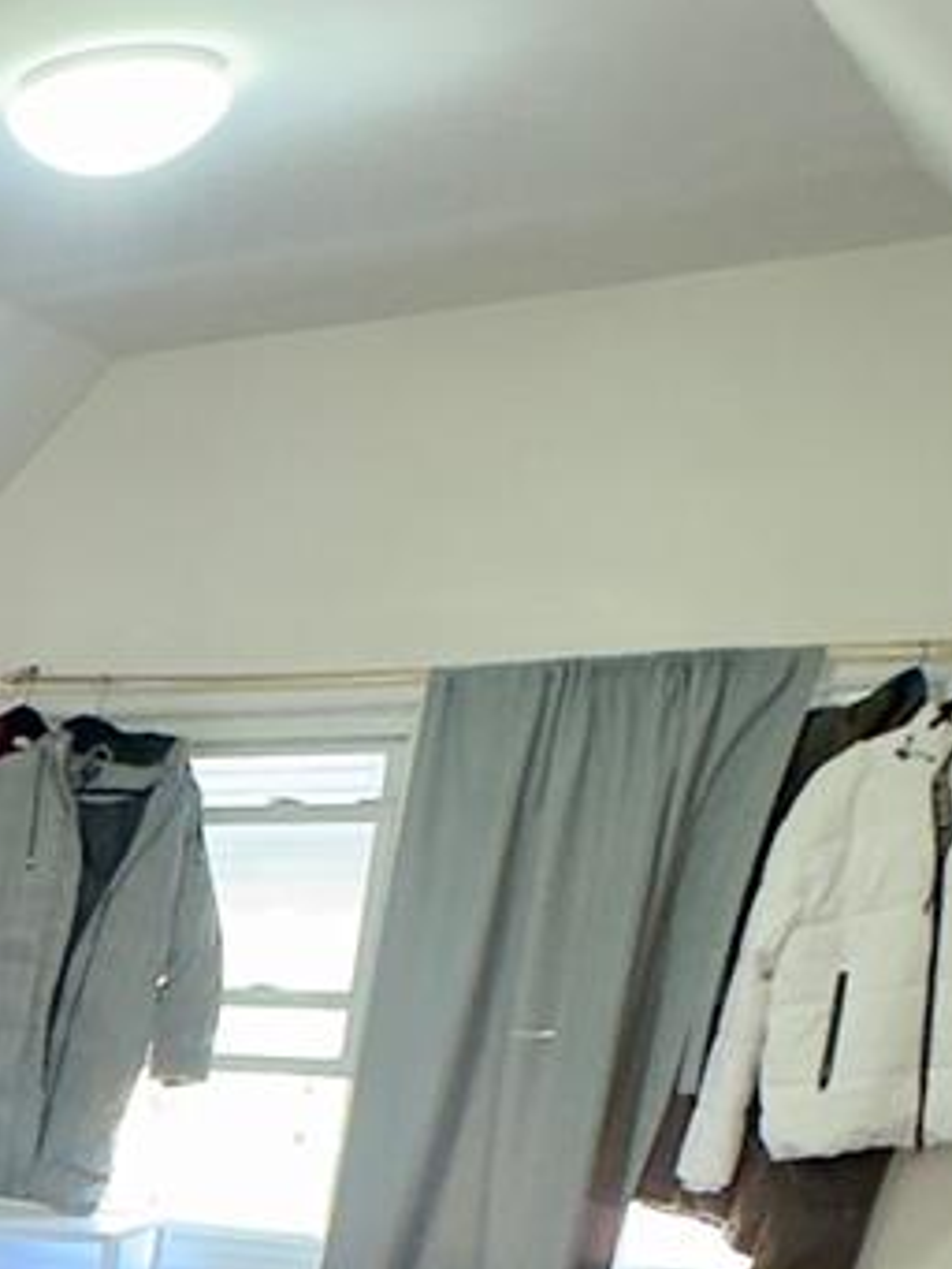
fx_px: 2309
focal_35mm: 63
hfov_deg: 18.2
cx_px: -777
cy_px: 1660
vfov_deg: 26.1
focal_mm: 2.22
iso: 1000
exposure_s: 1/60
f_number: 2.2
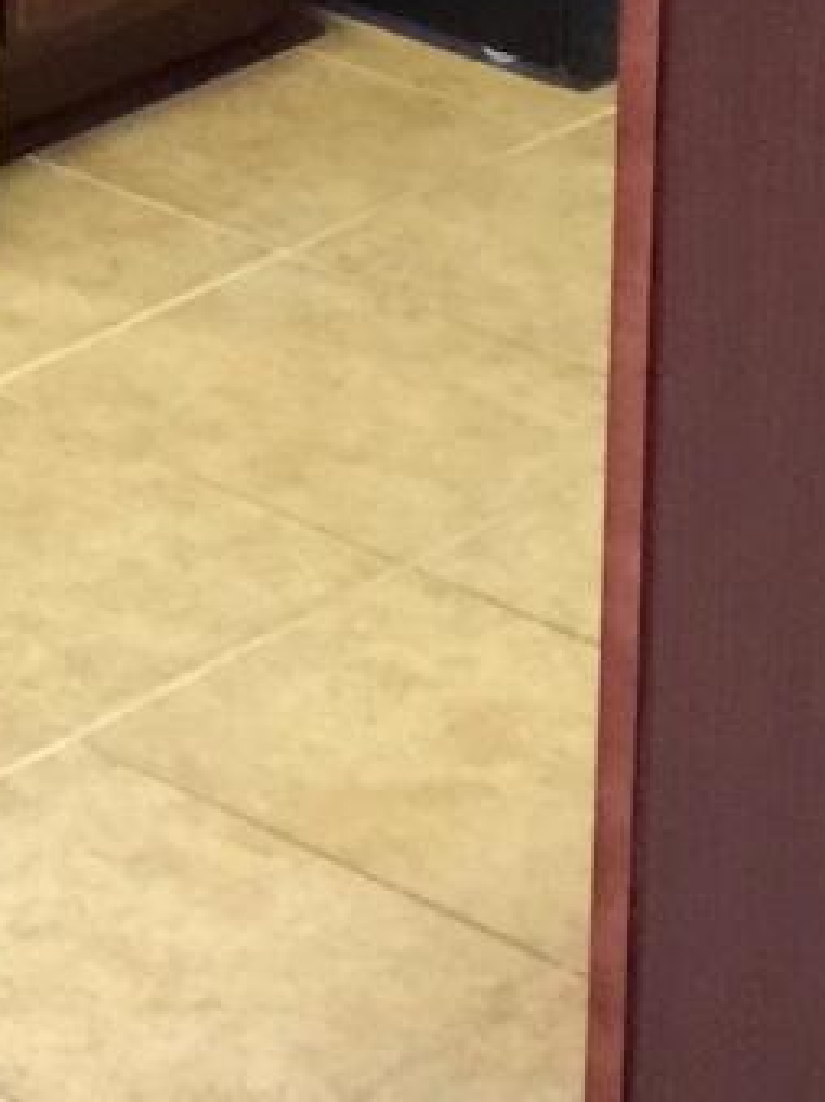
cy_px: -1265
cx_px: -1137
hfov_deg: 8.0
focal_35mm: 171
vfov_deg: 10.4
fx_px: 5437
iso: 100
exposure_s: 1/10
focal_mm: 4.15
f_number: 2.2
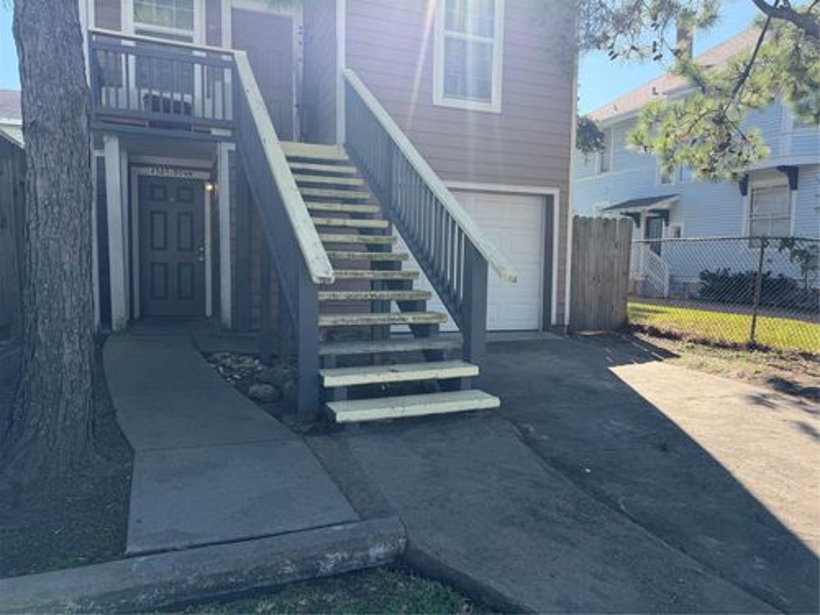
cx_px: 410
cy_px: 308
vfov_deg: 56.8
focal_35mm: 24
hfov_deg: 71.6
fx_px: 569
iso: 100
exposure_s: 1/1553
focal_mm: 6.76
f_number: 1.78
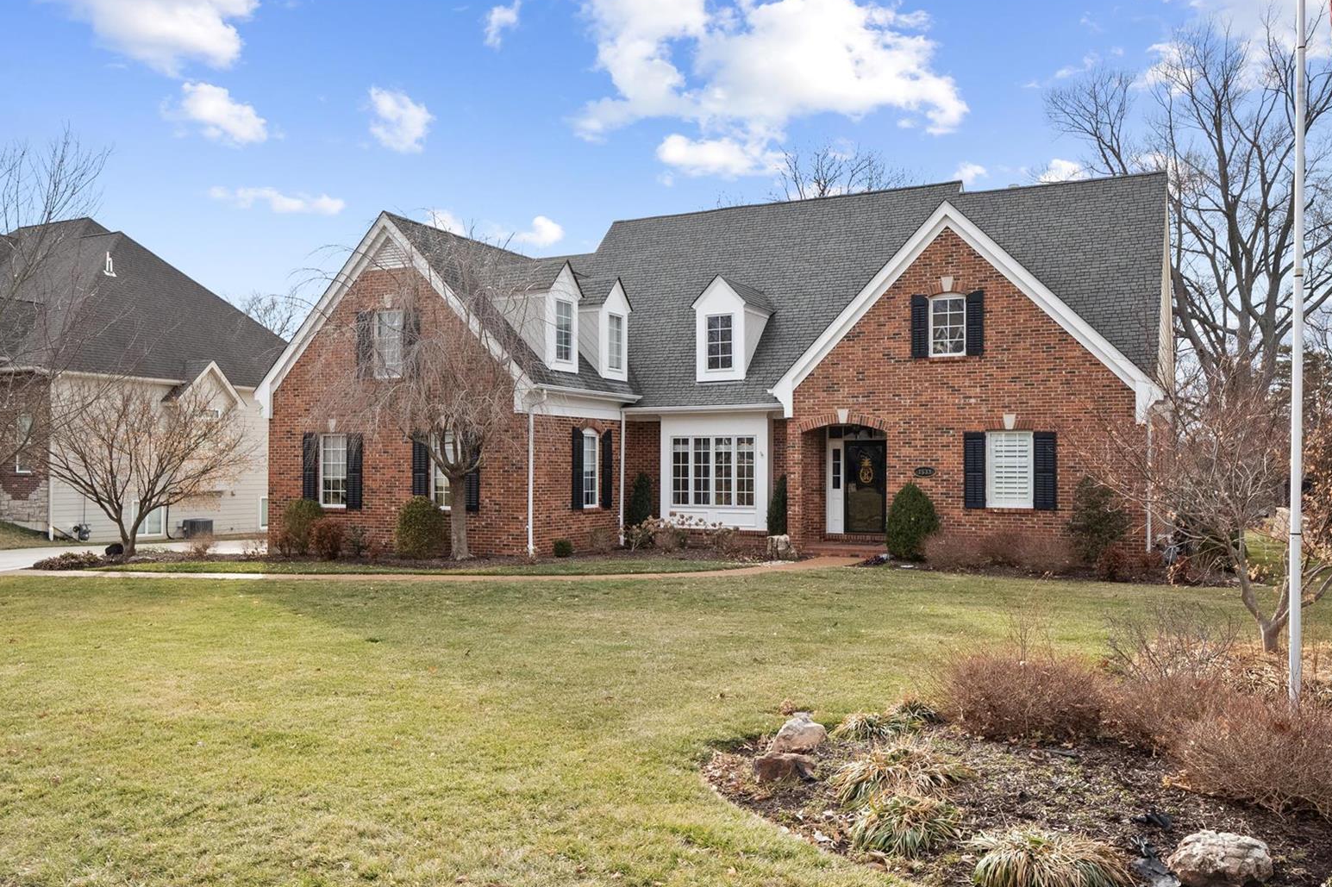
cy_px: 450
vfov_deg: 44.9
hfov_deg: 63.7
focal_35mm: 29
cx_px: 648
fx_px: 1073
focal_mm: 14
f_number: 8
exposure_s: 1/400
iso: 400
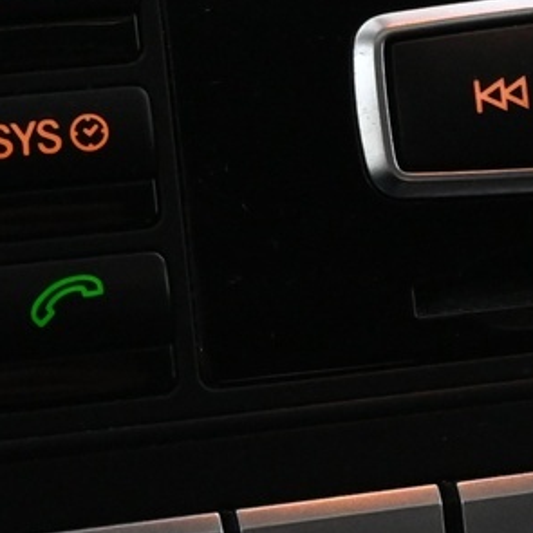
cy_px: 154
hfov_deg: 10.0
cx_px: 636
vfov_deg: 10.2
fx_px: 2988
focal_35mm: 172
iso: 2800
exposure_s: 1/40
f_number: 4.2
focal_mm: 24.5
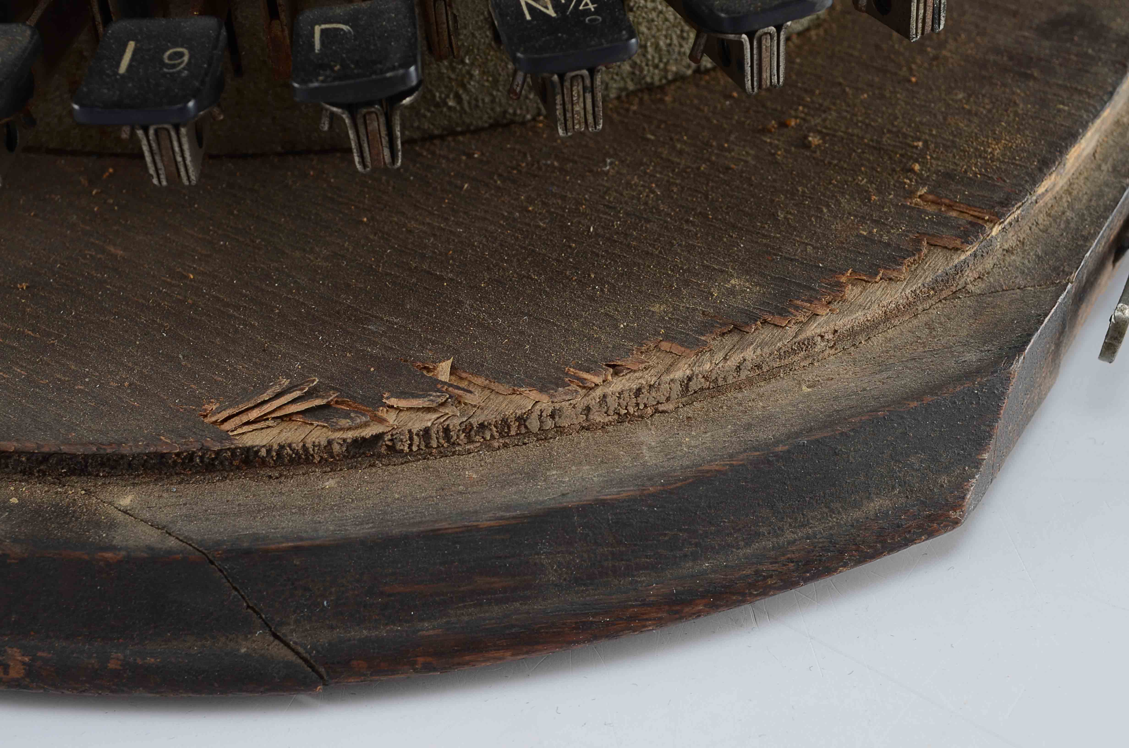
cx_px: 564
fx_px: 1878
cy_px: 374
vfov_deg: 22.5
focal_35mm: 60
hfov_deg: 33.5
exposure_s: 1/80
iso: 100
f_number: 11
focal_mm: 40
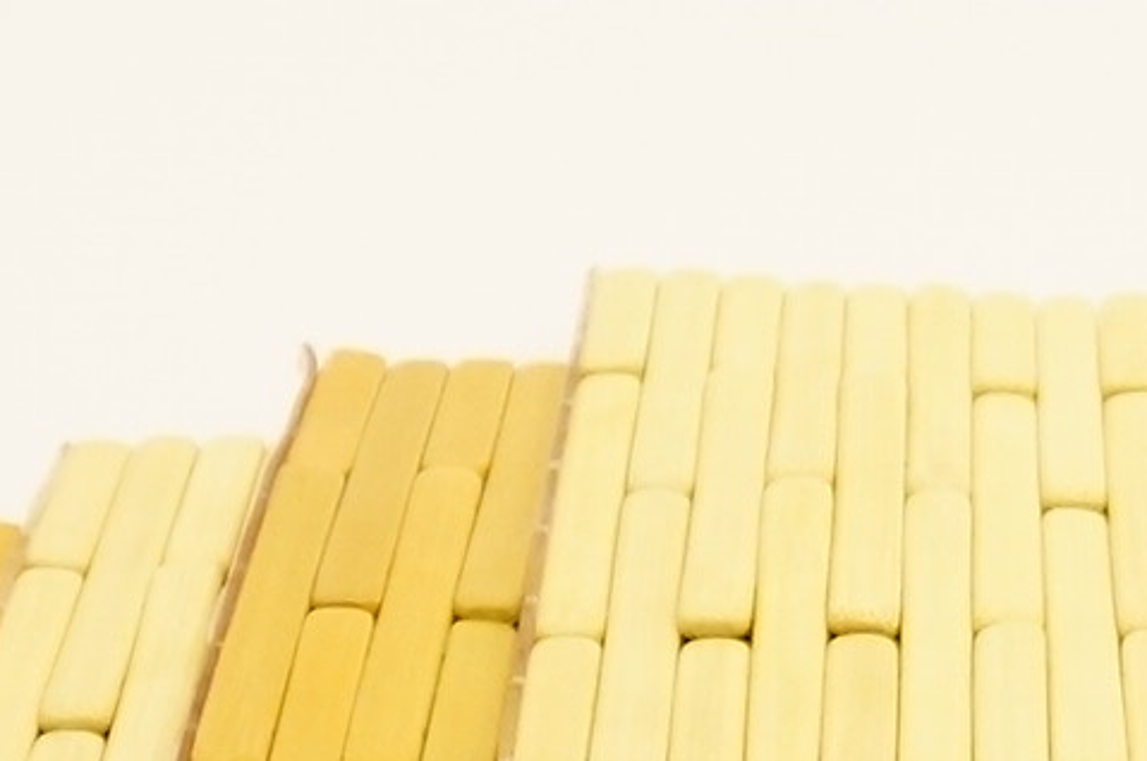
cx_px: 1317
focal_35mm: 184
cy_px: 833
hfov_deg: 11.0
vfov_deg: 7.4
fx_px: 5854
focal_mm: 24
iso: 2000
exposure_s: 1/60
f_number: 4
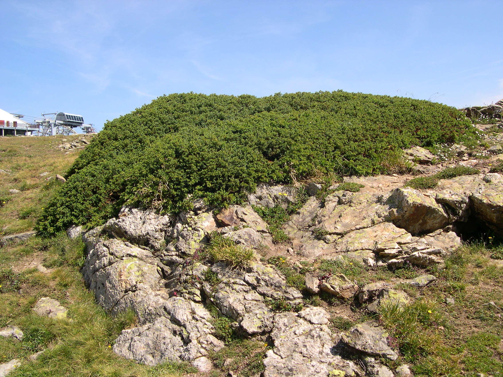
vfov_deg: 37.7
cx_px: 252
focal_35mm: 38
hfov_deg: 49.0
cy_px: 188
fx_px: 552
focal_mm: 8
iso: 100
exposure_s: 1/140
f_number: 7.6
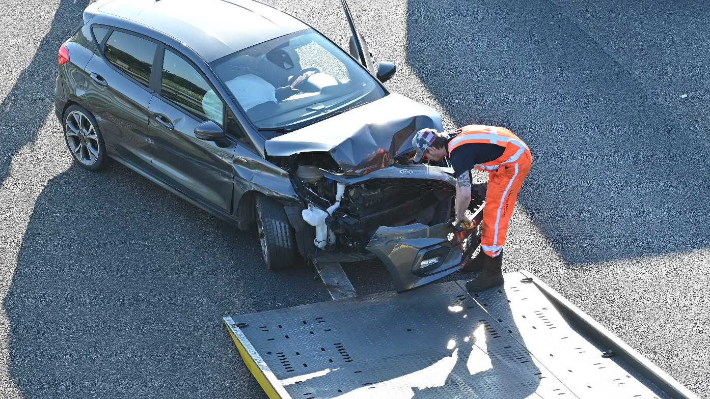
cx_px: 289
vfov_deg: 12.0
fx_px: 1901
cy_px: 130
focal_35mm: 101
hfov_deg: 21.1
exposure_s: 1/200
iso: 250
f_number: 7.1
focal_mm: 70
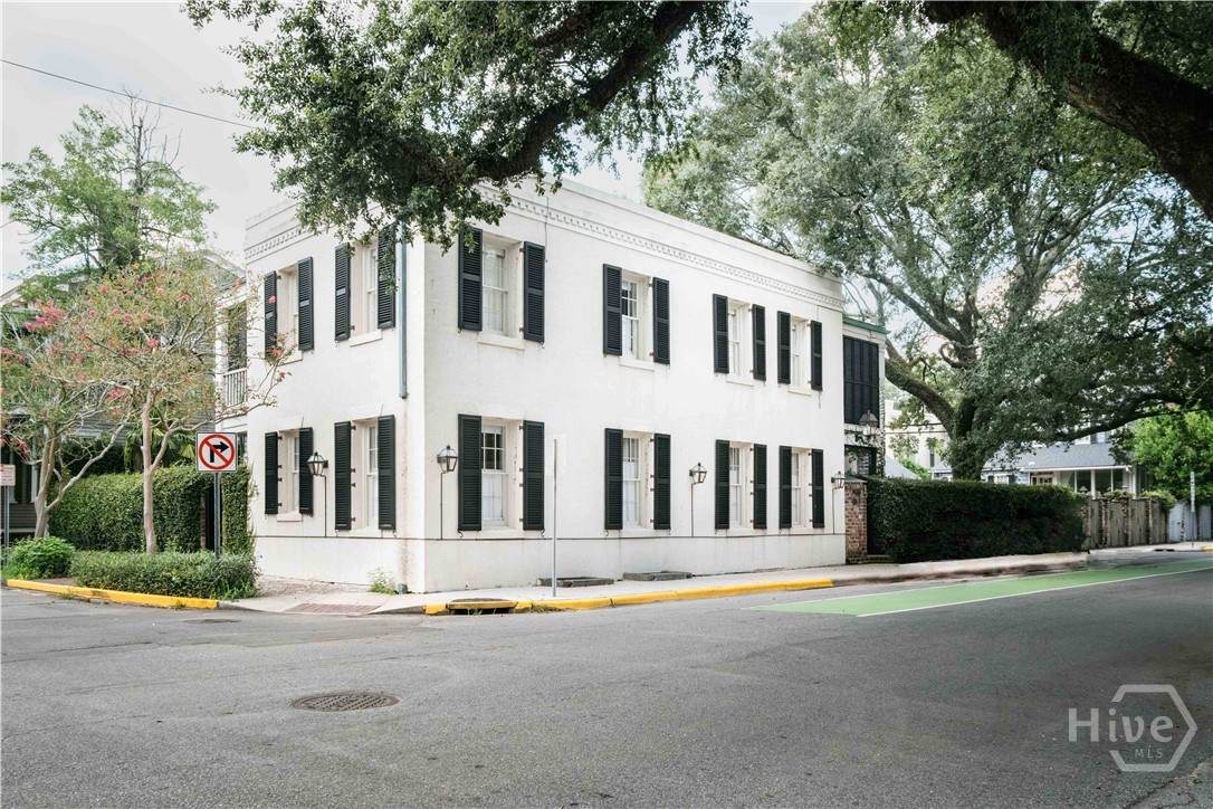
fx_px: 876
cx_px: 606
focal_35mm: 26
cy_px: 404
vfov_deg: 49.6
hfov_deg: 69.4
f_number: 8
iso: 800
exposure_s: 1/500
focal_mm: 17.4
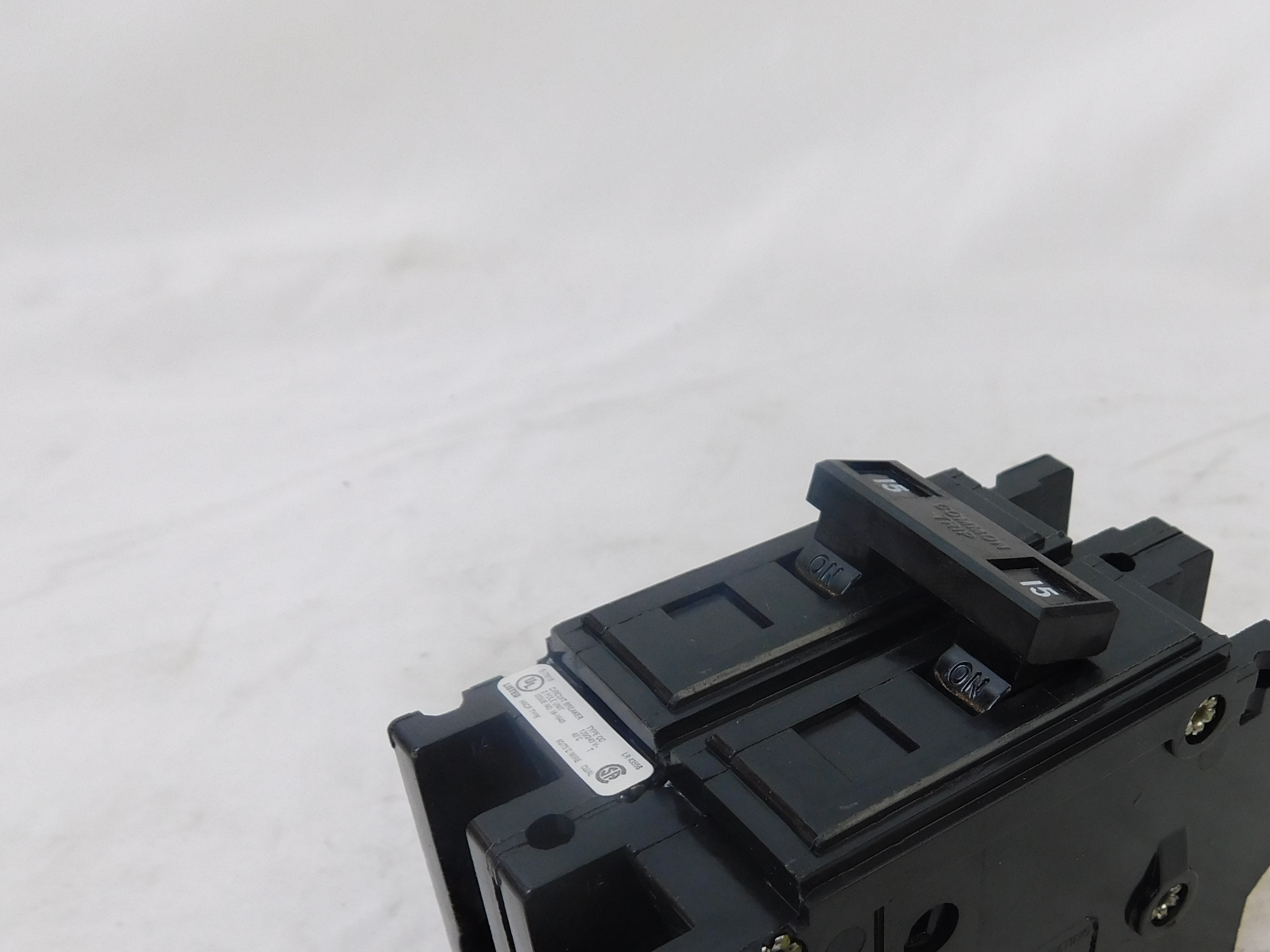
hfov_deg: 46.7
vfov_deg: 35.8
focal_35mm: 39
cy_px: 734
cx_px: 897
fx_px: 1431
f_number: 3
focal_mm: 4
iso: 125
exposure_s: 1/40
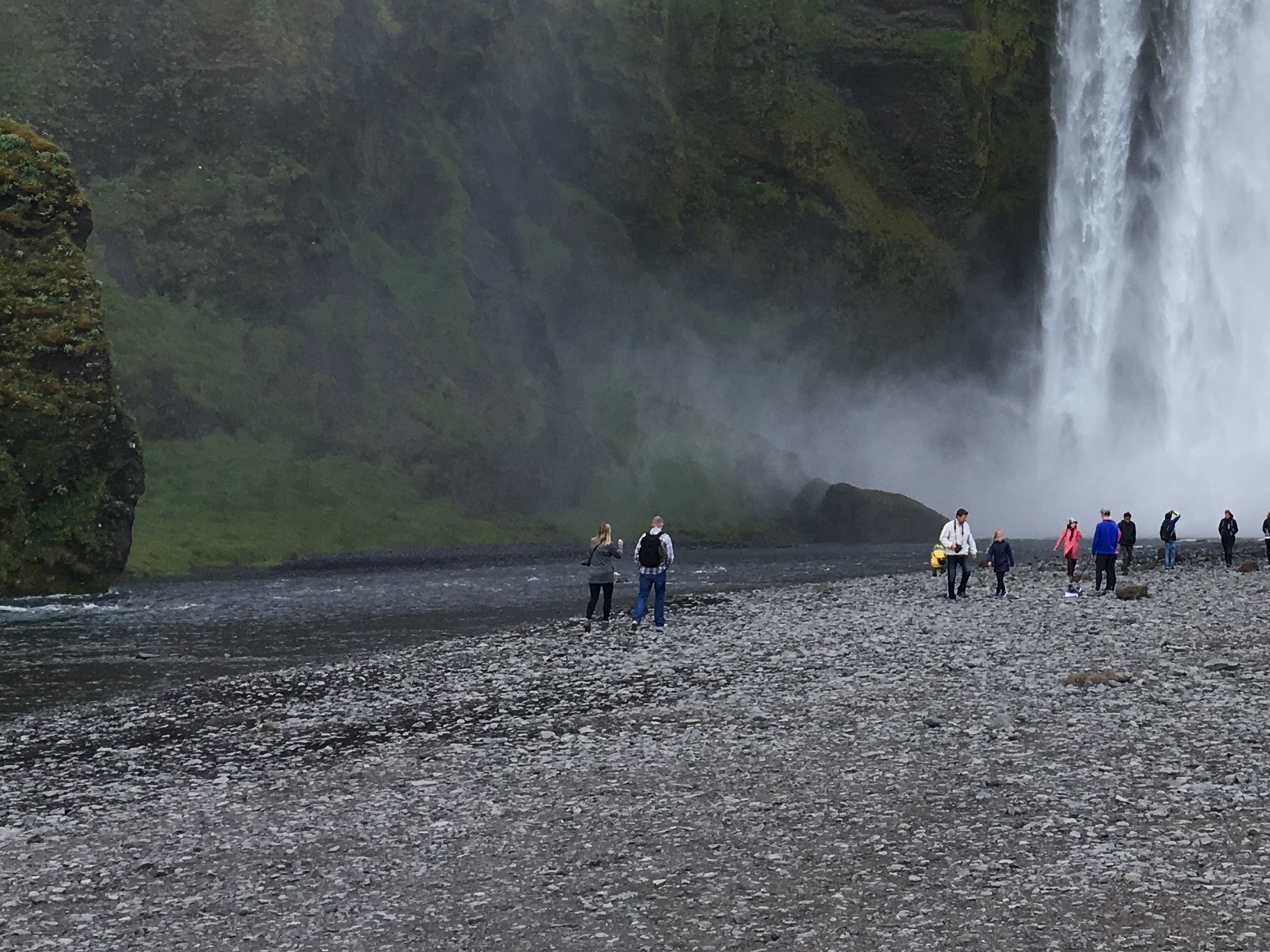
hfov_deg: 29.2
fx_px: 2348
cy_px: 93
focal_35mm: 64
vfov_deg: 22.4
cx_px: 1107
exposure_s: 1/310
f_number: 2.2
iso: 25
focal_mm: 4.15
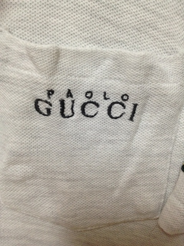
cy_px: 123
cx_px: 92
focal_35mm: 35
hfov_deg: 40.7
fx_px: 248
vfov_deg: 52.6
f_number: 2.4
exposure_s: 1/20
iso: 160
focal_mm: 4.28
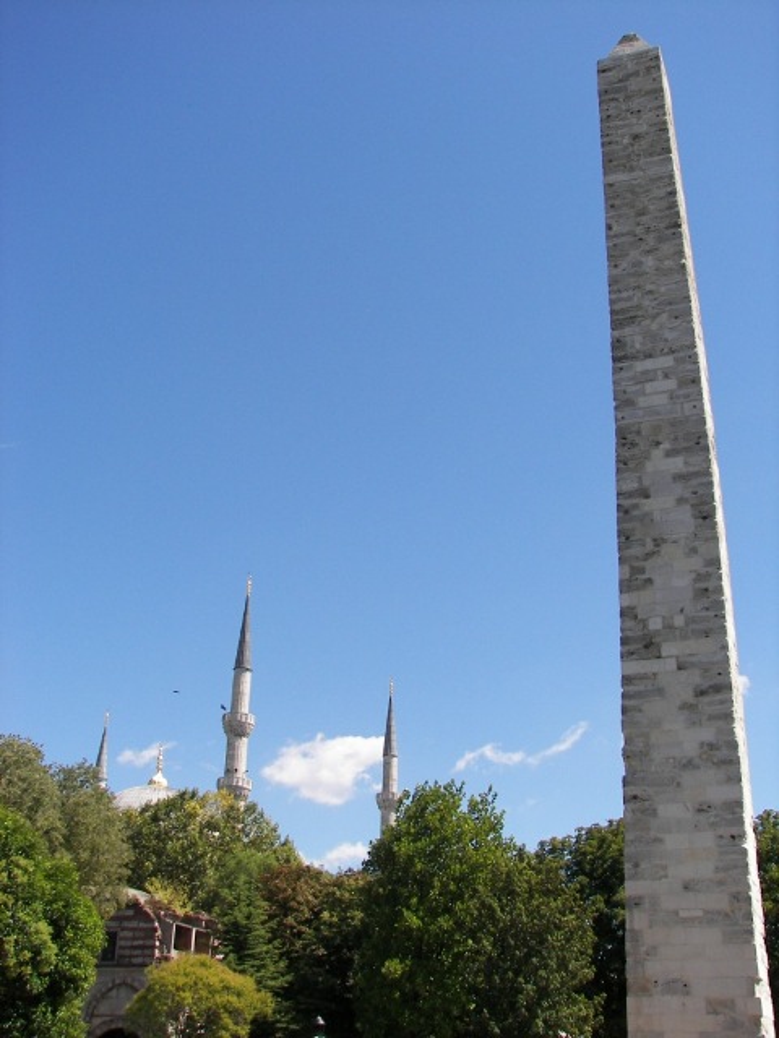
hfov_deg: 35.1
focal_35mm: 41
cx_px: 390
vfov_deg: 45.8
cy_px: 519
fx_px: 1230
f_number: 4
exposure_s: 1/500
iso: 50
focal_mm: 6.8
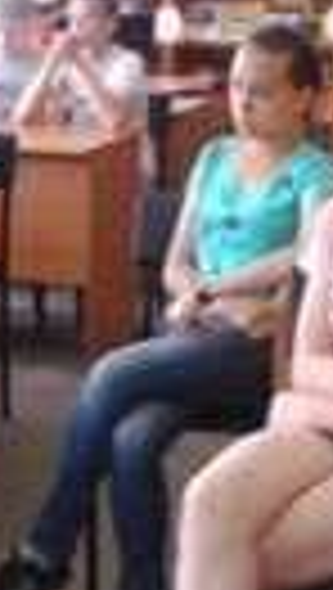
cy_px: 122
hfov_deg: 12.5
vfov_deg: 21.7
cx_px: 148
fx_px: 1518
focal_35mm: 97
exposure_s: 1/25
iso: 80
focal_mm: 4.6
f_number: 3.2
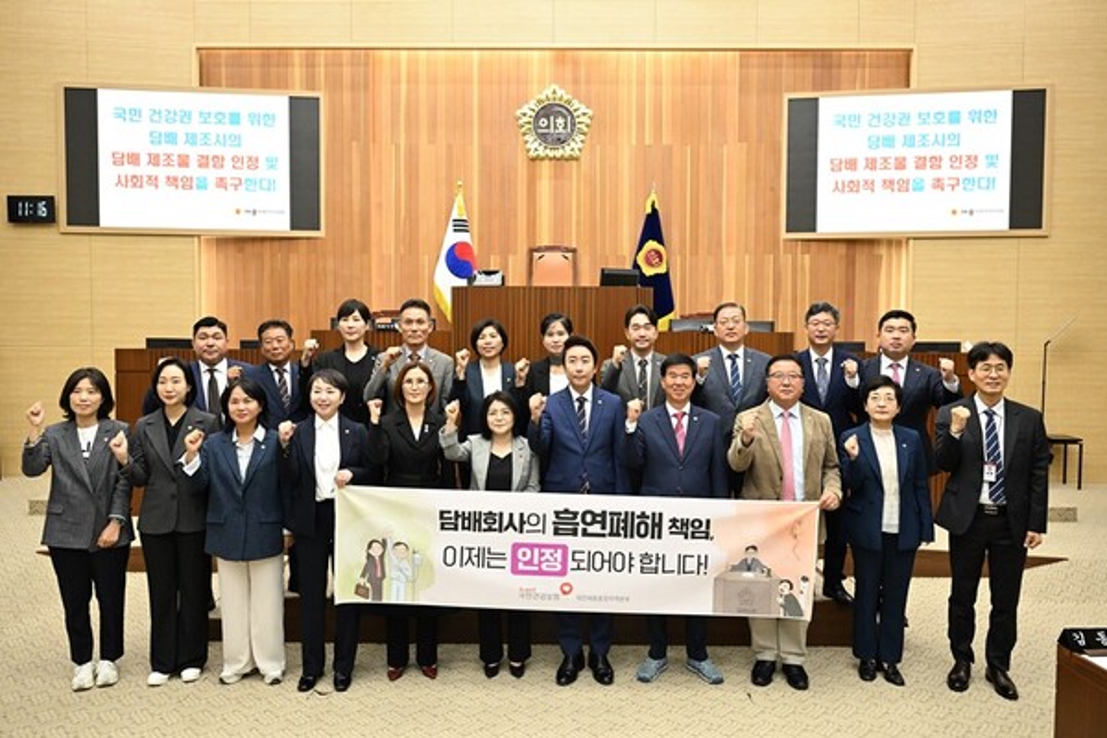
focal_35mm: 26
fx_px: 815
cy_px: 369
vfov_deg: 48.7
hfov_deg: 68.4
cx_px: 554
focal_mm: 26.5
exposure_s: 1/320
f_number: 5
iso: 4000
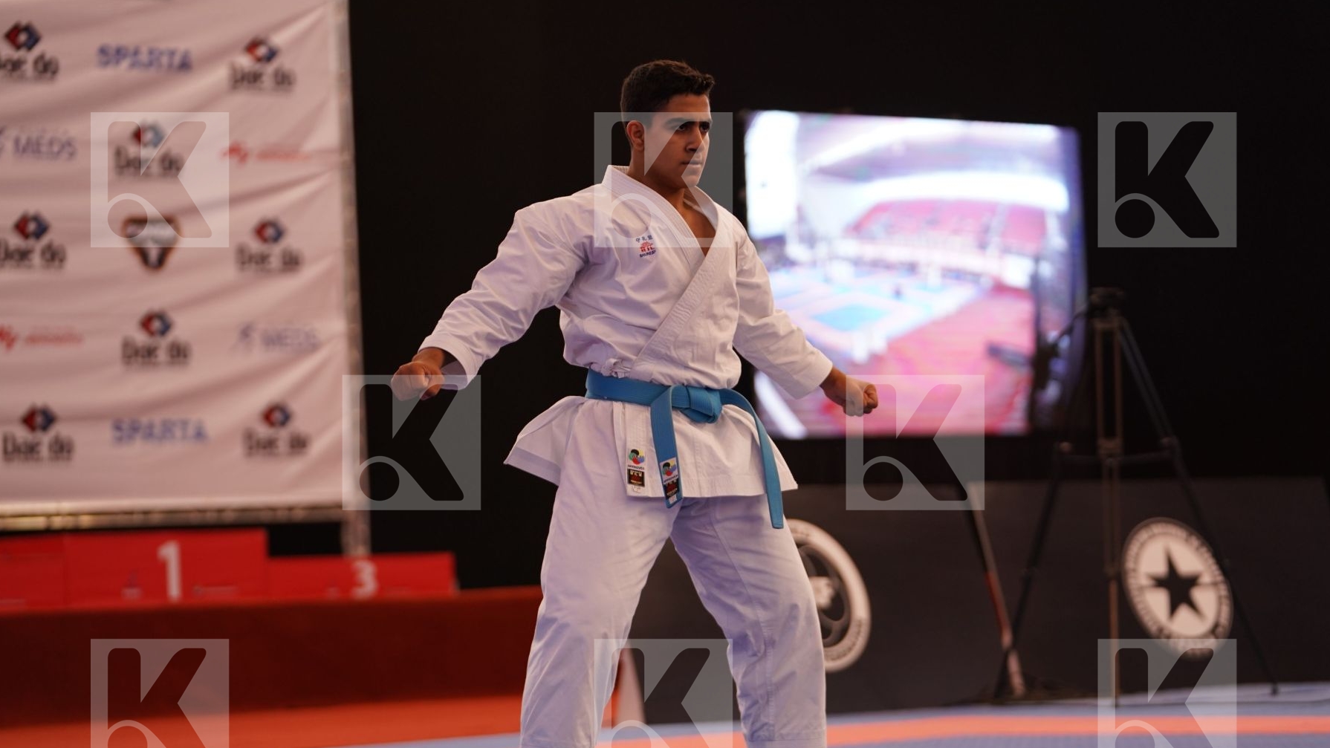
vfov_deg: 10.3
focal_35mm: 118
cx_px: 664
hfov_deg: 18.2
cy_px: 443
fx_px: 4162
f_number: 2.8
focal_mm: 112
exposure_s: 1/500
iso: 800
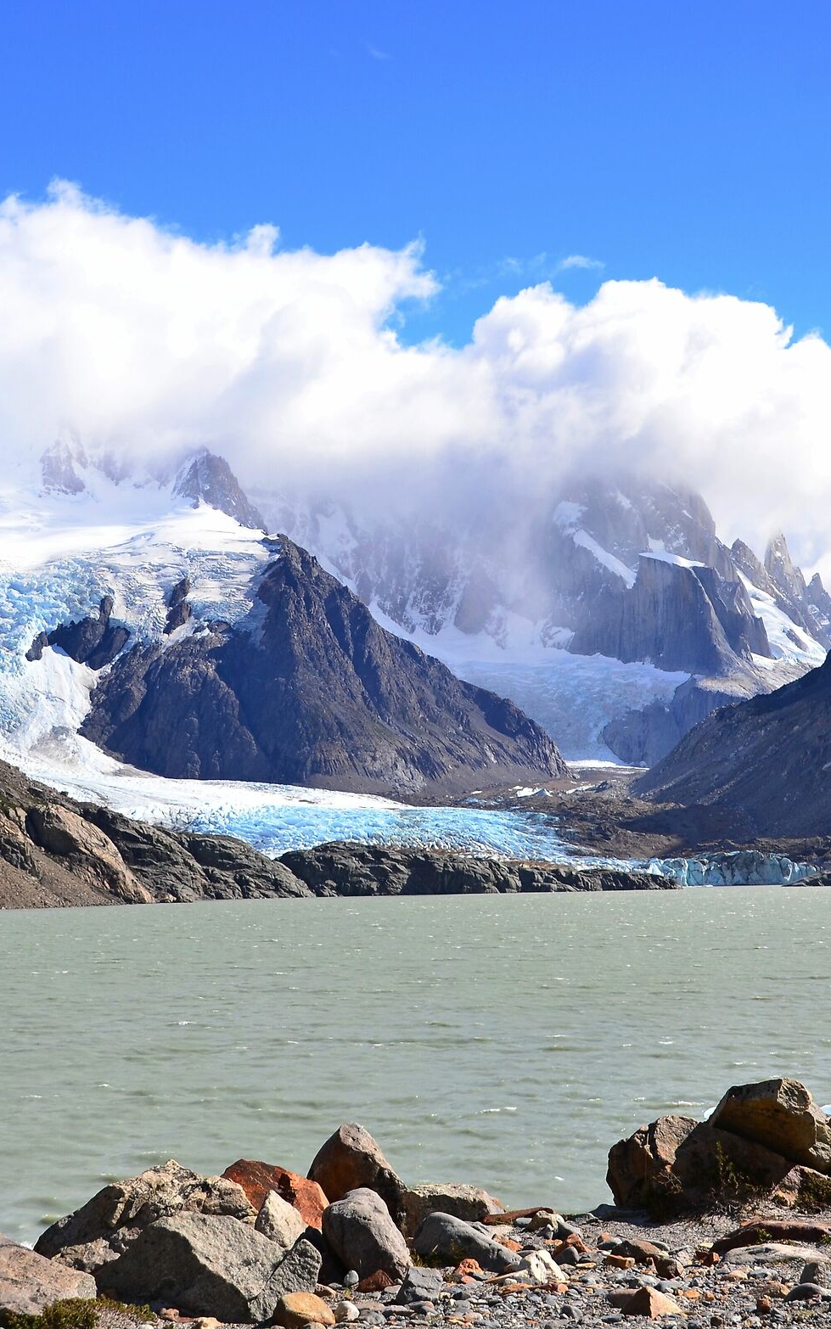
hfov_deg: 24.0
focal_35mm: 54
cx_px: 484
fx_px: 1948
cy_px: 658
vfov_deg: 37.7
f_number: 7.1
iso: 200
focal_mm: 23
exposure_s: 1/1000
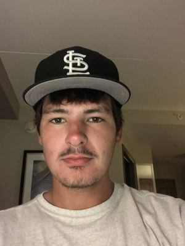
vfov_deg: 56.8
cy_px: 123
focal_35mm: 32
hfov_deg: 44.2
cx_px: 92
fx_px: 228
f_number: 2.2
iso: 320
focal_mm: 2.87
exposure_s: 1/20
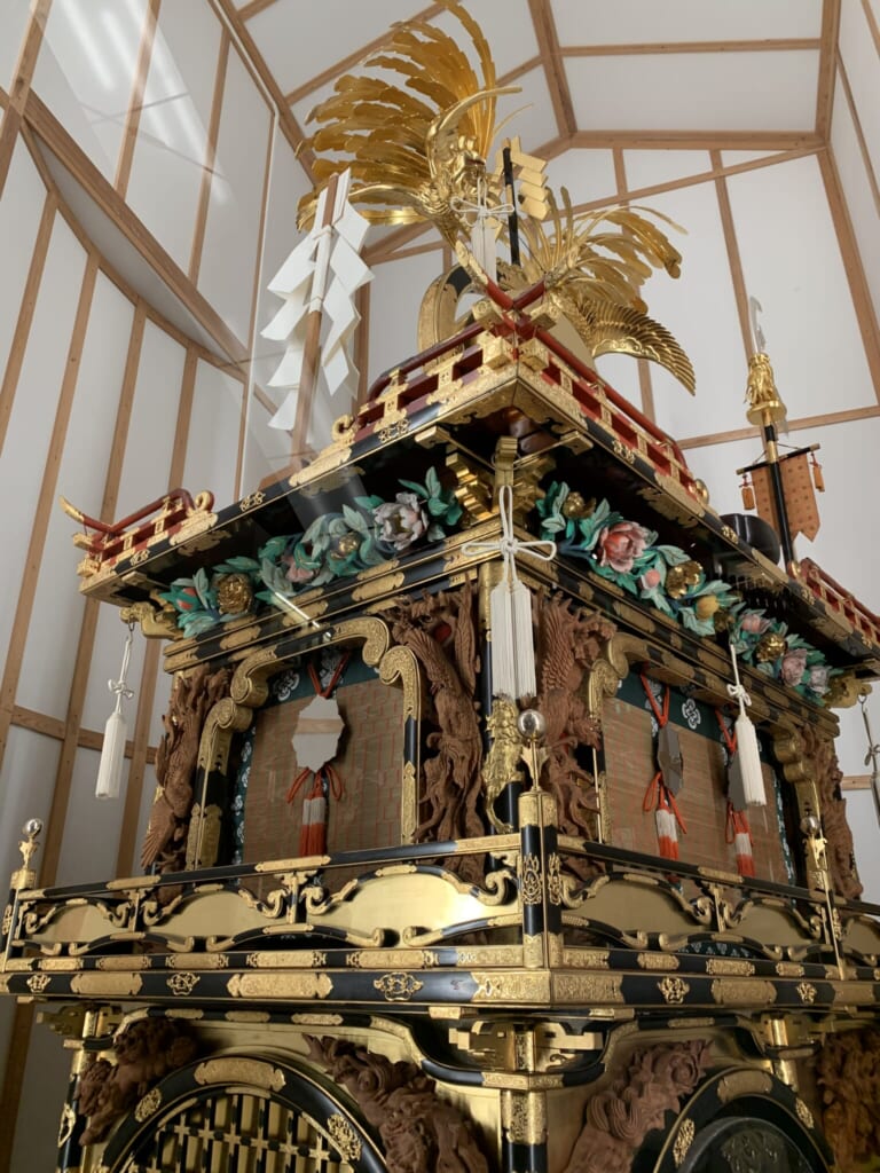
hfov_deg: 53.1
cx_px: 440
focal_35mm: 26
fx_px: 881
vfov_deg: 67.3
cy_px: 586
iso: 100
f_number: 1.8
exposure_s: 1/90
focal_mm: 4.25
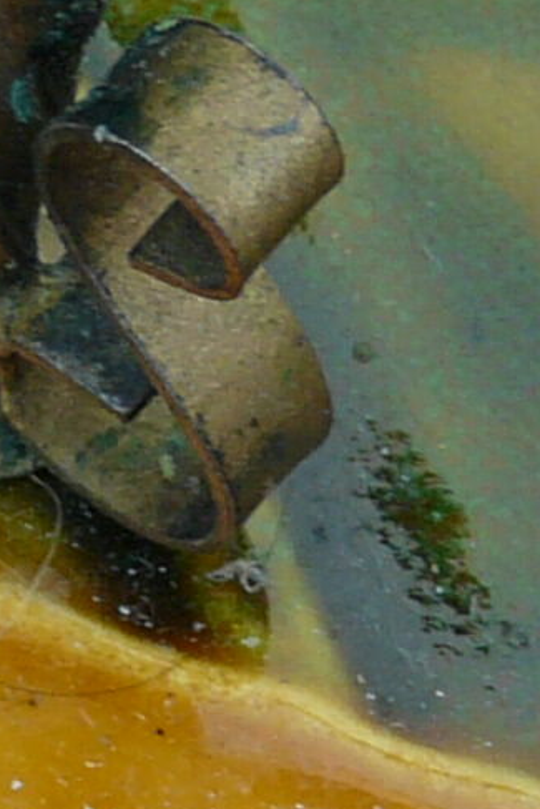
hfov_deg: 7.0
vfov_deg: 10.5
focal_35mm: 195
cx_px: -121
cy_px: 781
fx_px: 4384
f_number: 2.8
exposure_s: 1/40
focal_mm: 4.6
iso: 100
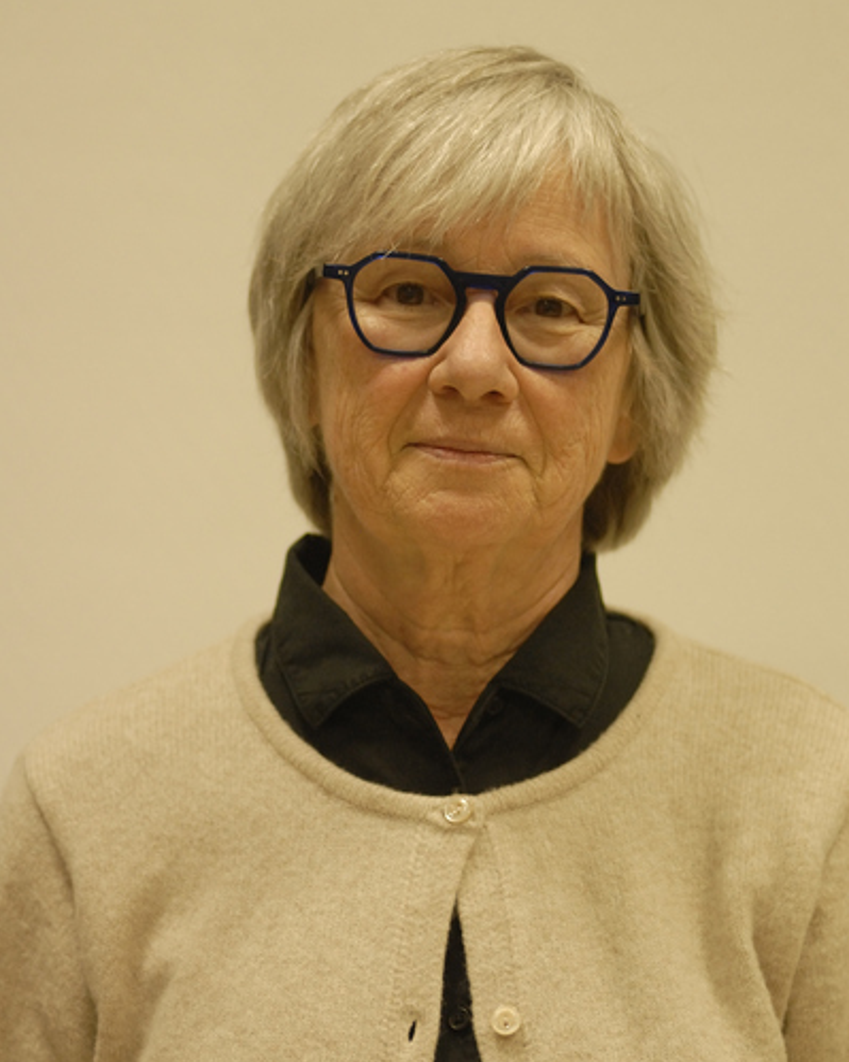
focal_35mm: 305
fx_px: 9583
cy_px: 596
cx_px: 423
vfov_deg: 6.3
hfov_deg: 5.1
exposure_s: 1/125
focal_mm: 180
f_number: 2.8
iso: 640
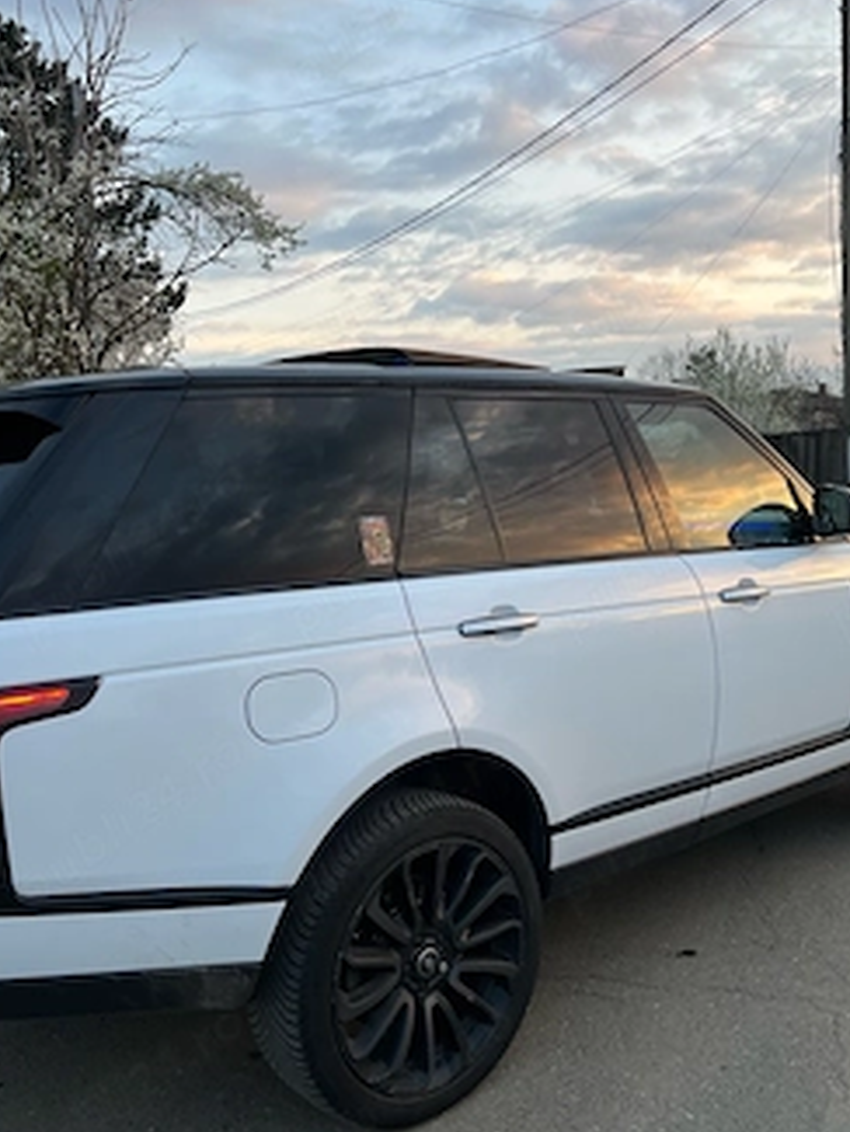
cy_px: 592
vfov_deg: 56.8
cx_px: 470
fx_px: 1047
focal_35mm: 32
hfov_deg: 44.1
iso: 50
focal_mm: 5.7
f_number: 1.5
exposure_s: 1/424
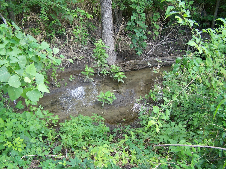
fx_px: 248
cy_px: 84
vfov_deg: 37.7
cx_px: 113
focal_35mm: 38
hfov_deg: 49.0
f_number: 2.8
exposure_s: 1/30
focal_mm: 6.3
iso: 80
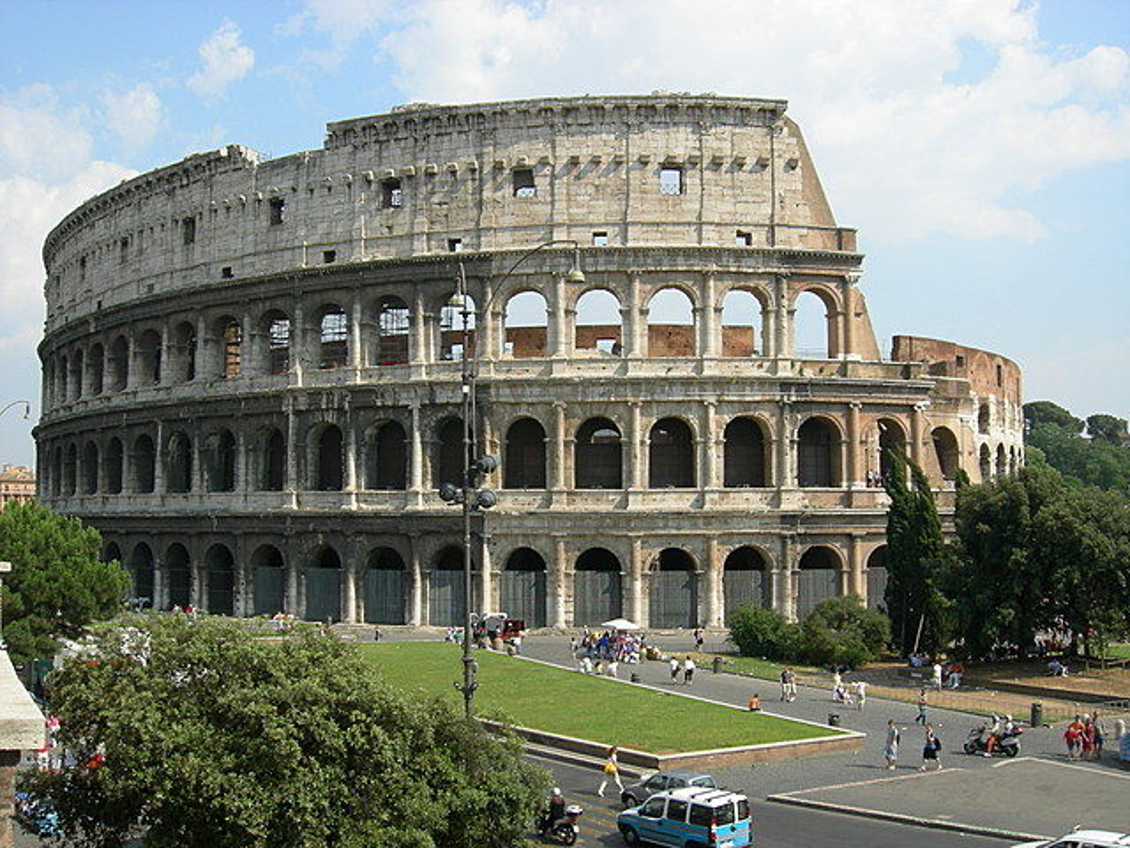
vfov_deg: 39.7
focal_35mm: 36
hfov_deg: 51.4
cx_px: 565
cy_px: 424
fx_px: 1175
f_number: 7.6
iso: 64
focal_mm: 7.5
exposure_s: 1/152
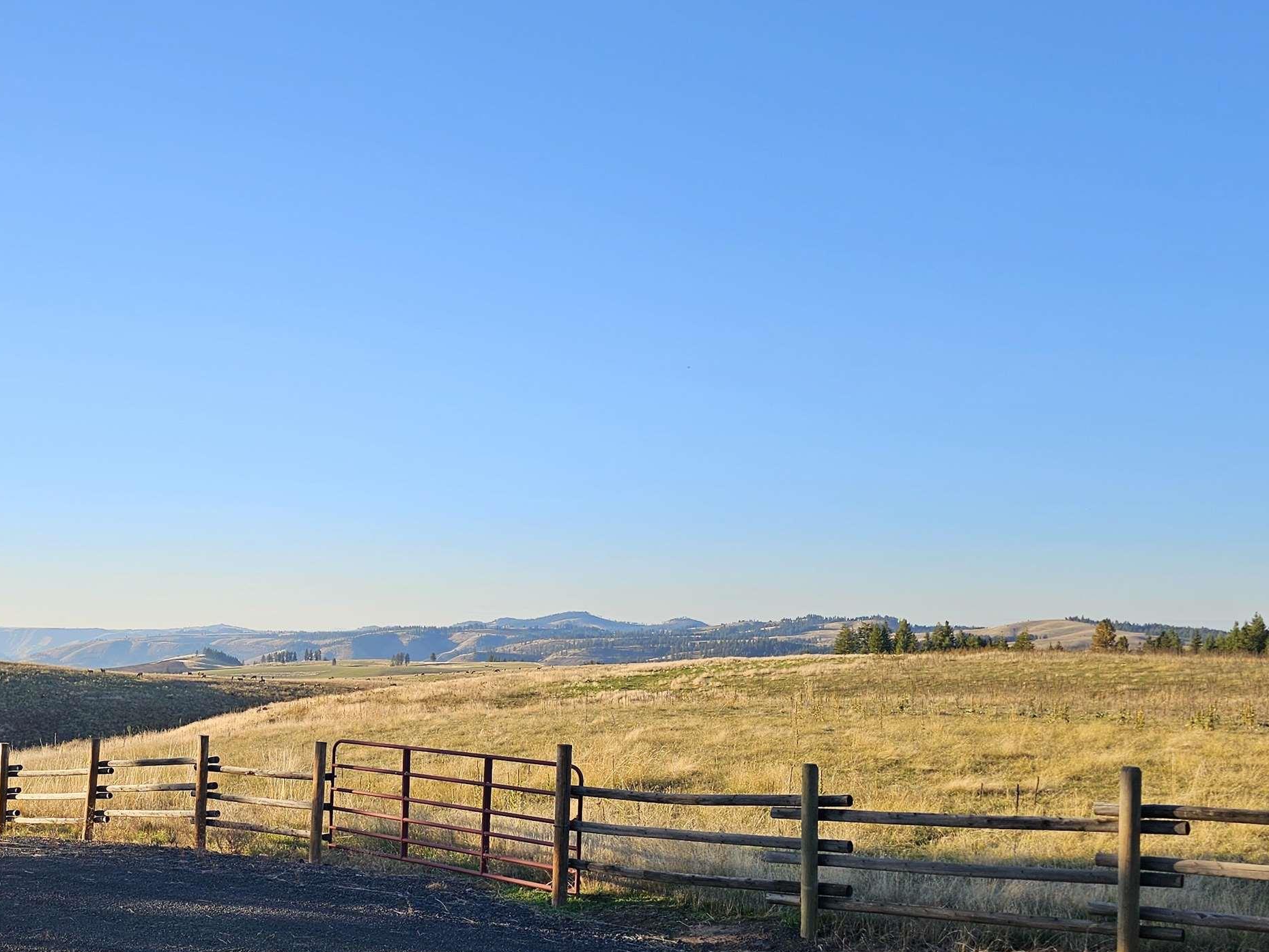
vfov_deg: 37.3
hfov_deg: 47.1
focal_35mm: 38
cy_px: 633
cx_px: 310
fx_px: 1393
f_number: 1.7
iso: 10
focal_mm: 6.3
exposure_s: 1/348
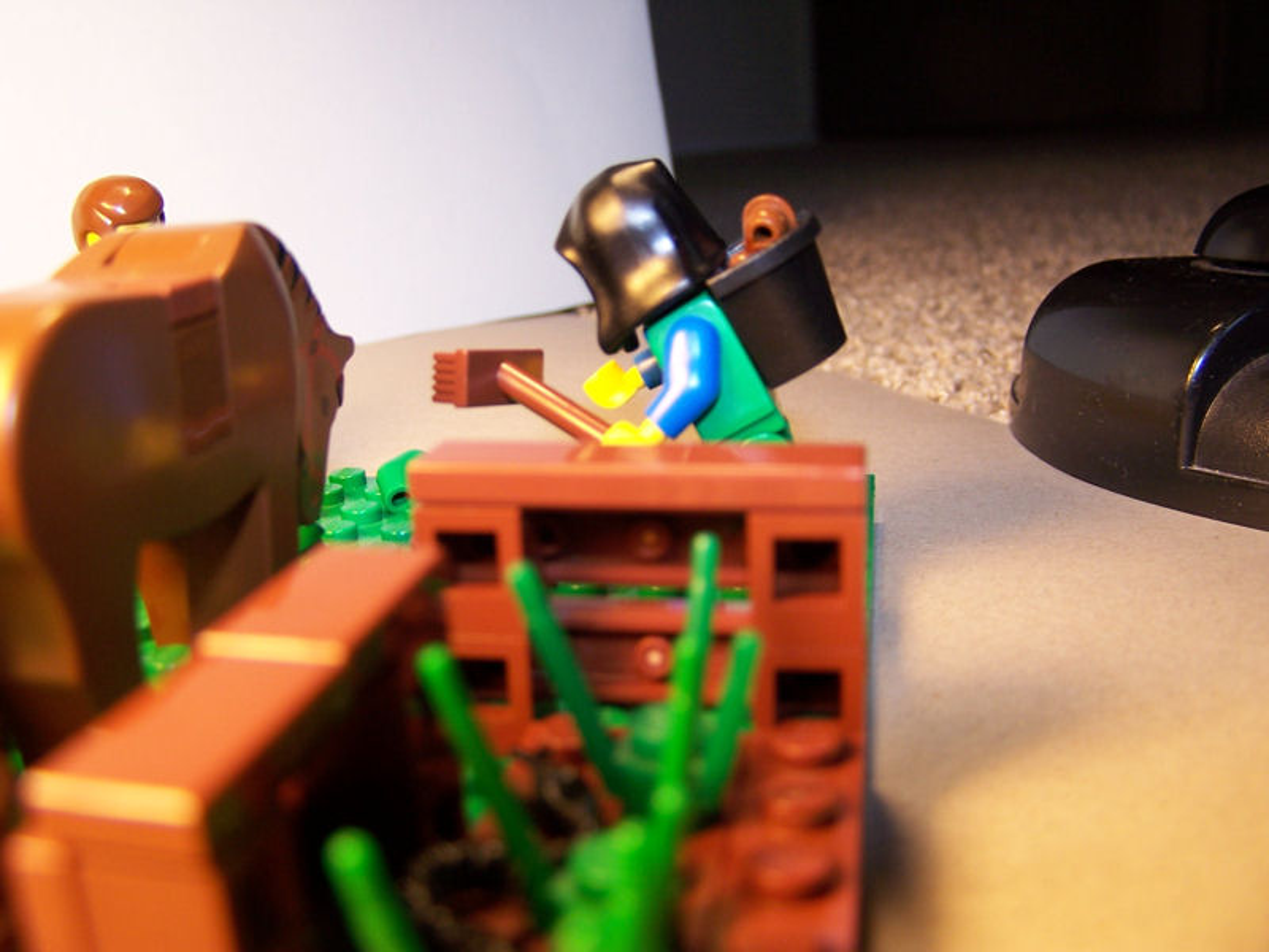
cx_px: 634
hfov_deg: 49.0
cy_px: 476
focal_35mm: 38
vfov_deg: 37.7
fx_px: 1393
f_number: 2.8
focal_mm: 6.3
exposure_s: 1/60
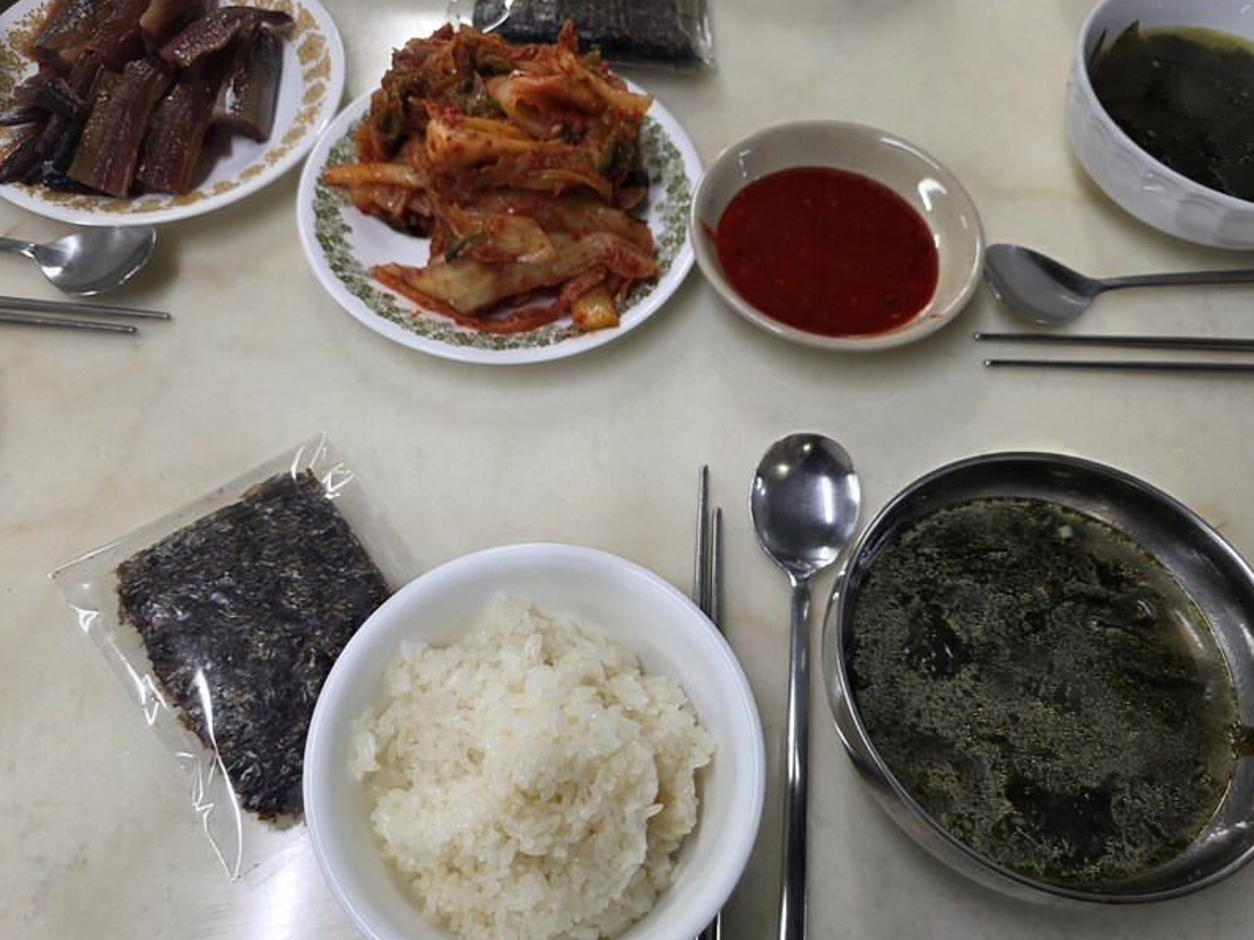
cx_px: 599
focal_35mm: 26
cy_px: 511
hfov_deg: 67.3
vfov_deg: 53.0
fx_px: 942
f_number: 1.7
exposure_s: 1/60
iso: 125
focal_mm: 6.3
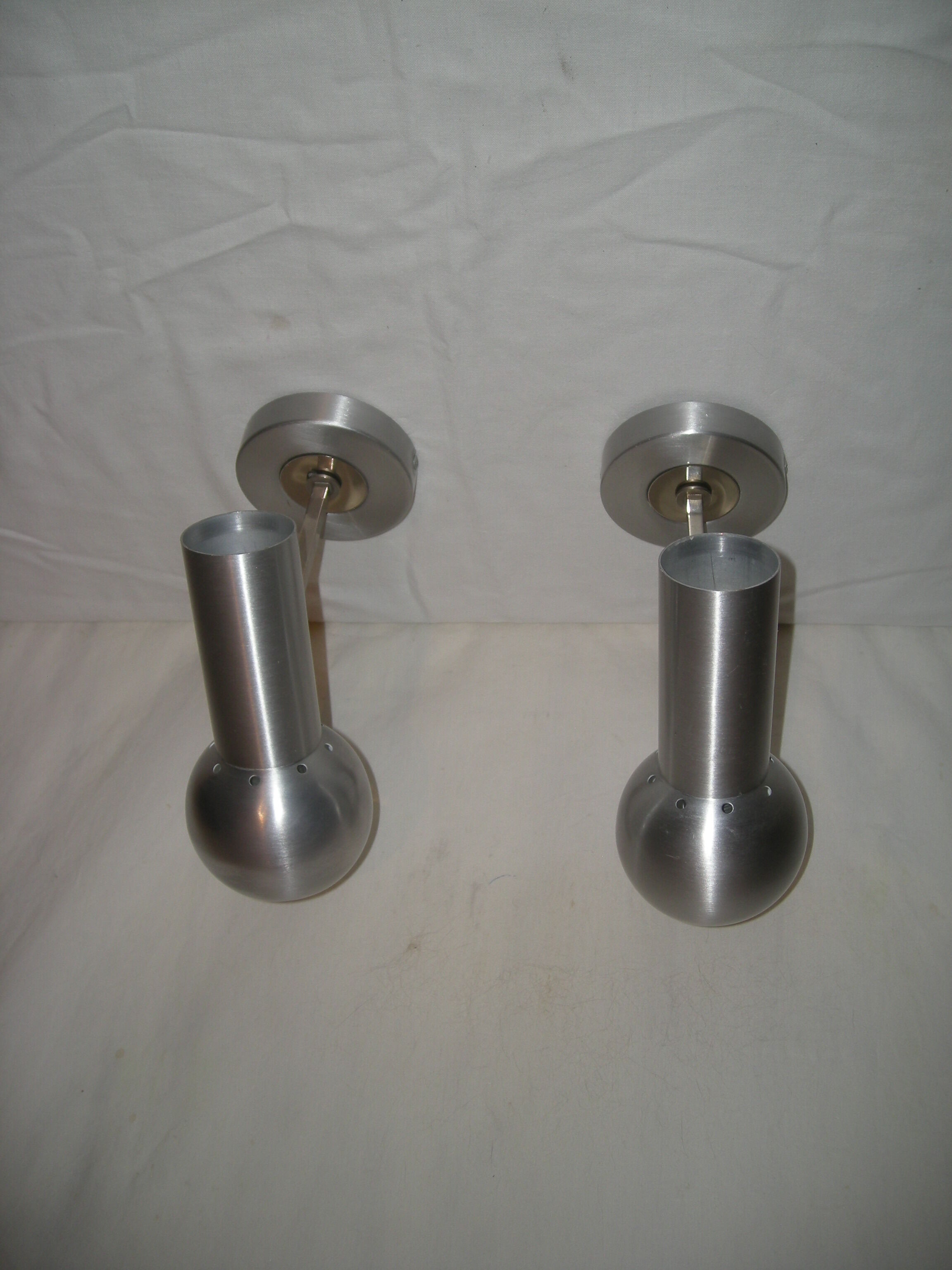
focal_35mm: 35
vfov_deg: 52.6
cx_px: 476
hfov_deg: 40.7
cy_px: 635
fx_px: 1283
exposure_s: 1/30
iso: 50
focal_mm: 5.7
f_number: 2.8
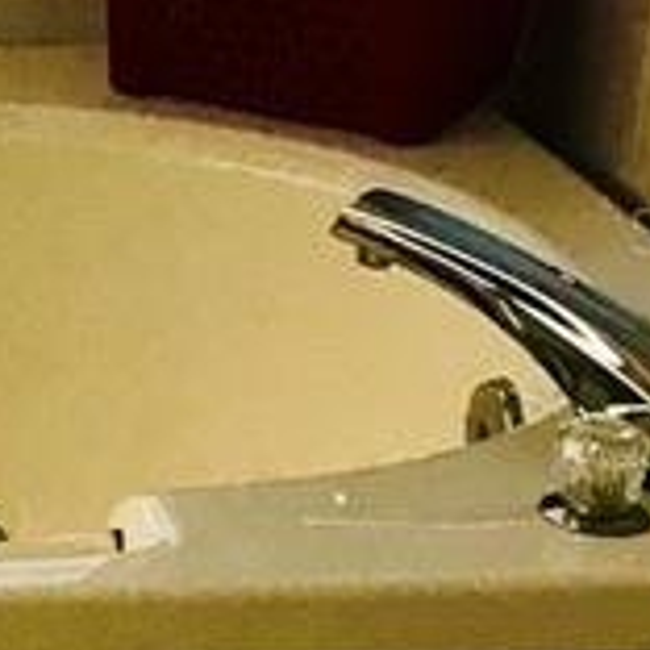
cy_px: 229
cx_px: -950
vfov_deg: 9.2
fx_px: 4036
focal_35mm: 190
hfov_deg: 8.4
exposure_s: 1/30
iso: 32
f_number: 1.8
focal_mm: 3.99
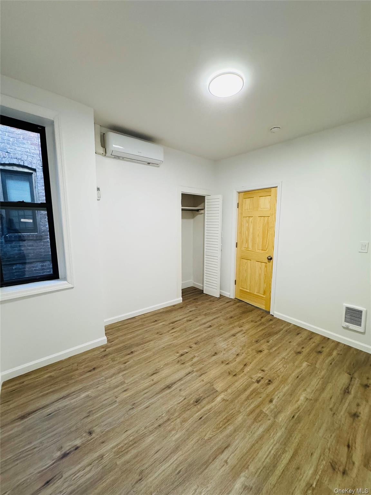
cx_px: 186
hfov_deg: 85.7
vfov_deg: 102.1
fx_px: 200
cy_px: 248
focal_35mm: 14
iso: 320
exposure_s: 1/120
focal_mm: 2.22
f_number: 2.2
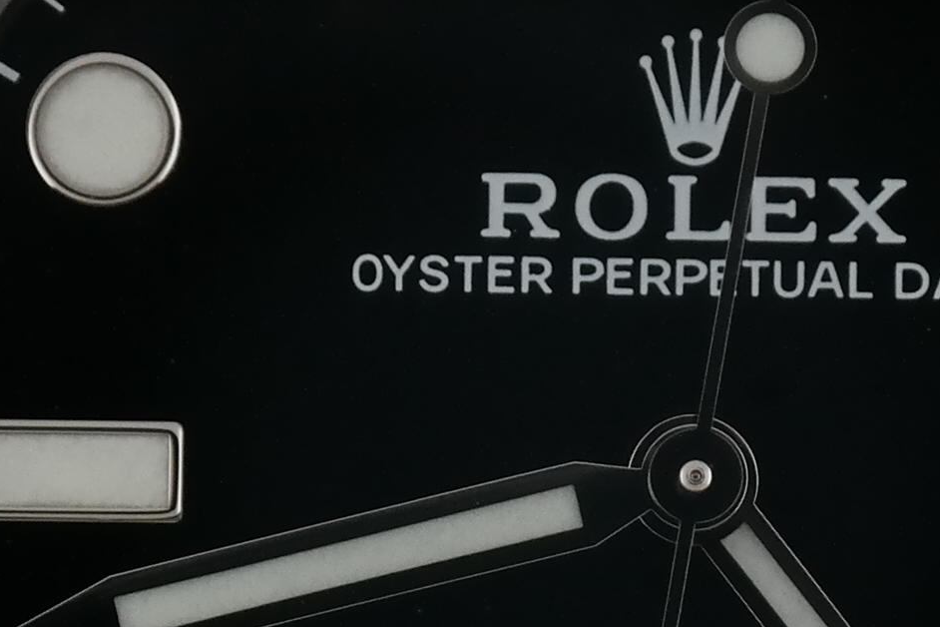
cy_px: 444
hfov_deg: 4.2
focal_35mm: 488
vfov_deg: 2.8
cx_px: 660
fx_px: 12741
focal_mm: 55
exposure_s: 1/320
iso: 800
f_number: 8
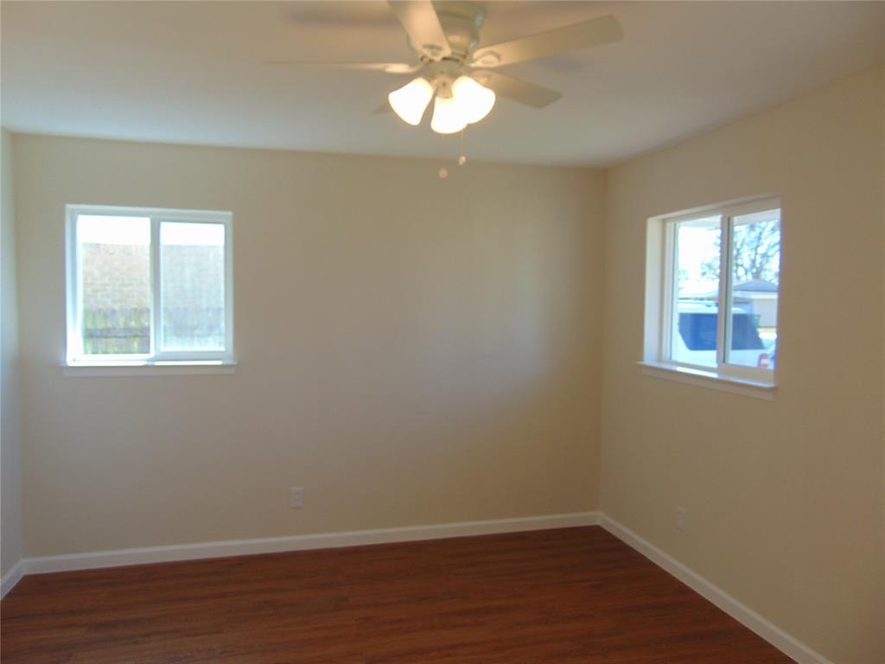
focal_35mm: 25
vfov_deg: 54.9
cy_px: 332
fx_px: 639
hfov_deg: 69.4
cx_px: 442
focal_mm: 4.5
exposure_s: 1/60
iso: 80
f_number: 3
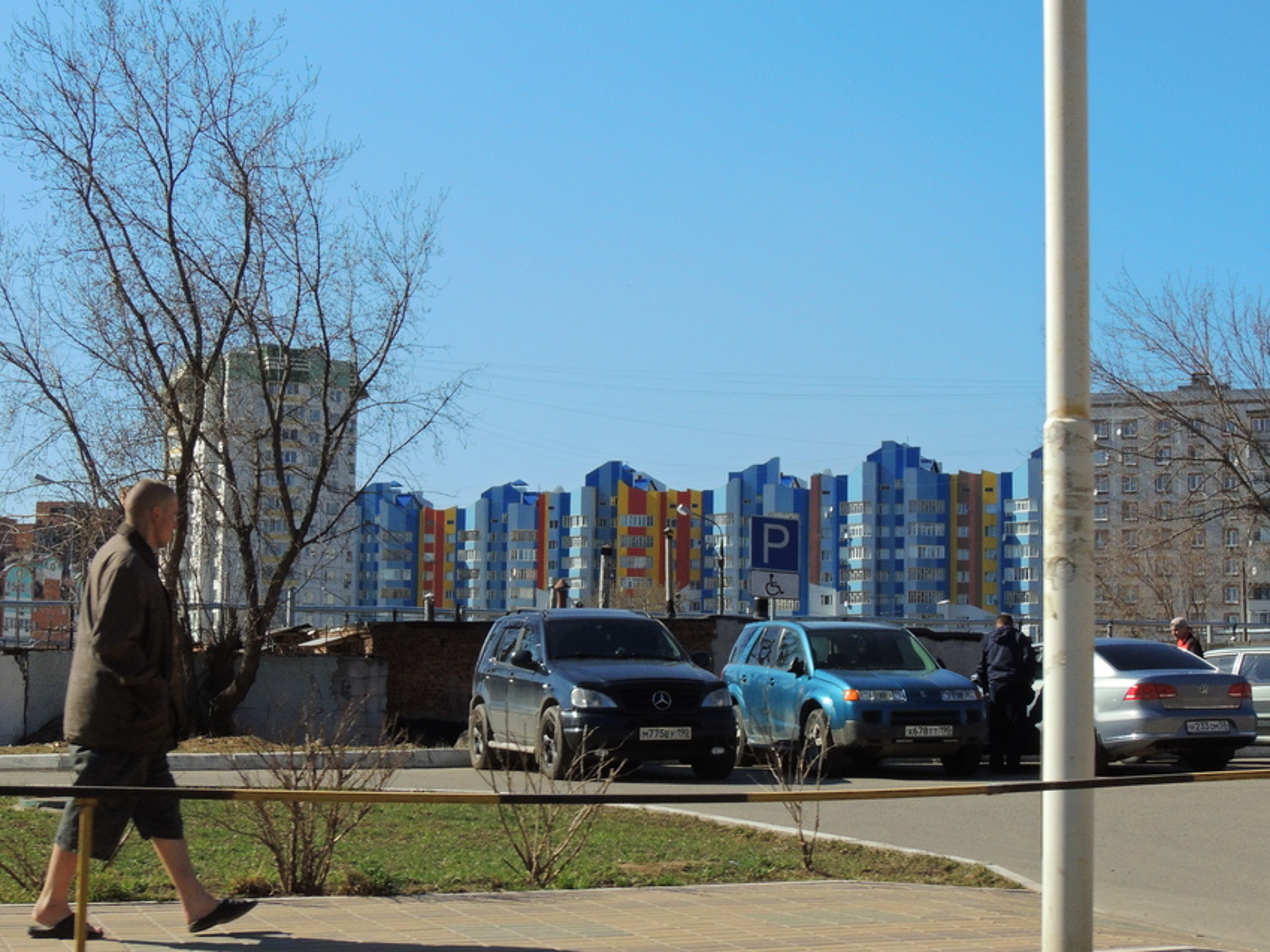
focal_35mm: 60
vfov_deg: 24.4
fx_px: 2201
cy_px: 476
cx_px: 635
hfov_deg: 32.2
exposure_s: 1/1000
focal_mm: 10.7
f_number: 7.4
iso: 400
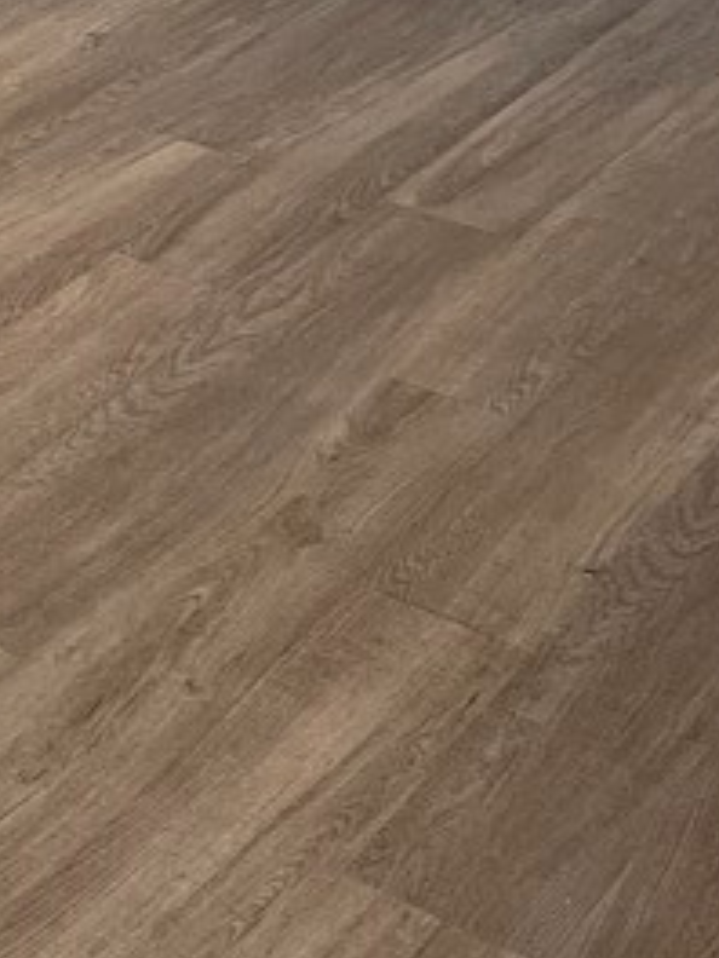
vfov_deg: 17.0
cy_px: -726
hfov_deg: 13.7
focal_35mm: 97
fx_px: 2686
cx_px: -563
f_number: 1.6
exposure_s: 1/60
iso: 125
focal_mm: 5.1
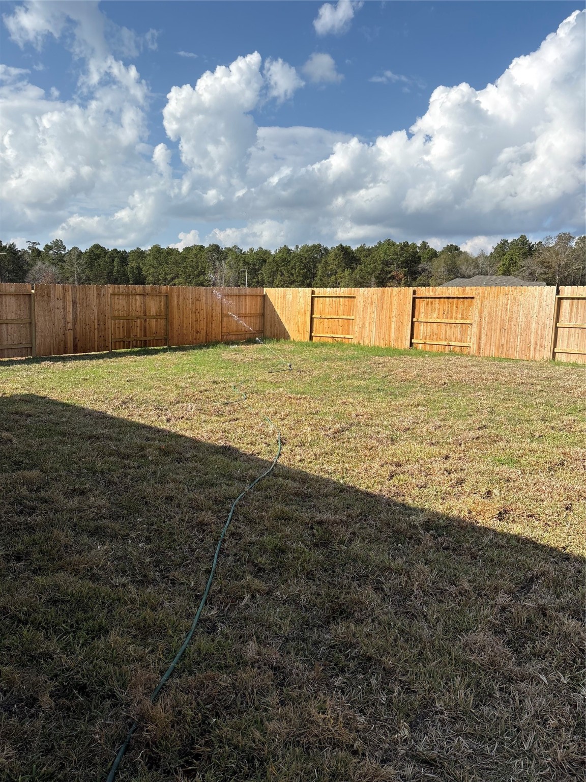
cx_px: 293
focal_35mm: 26
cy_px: 391
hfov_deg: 53.1
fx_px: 587
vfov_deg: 67.3
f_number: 1.6
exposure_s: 1/3623
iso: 50
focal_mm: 5.96
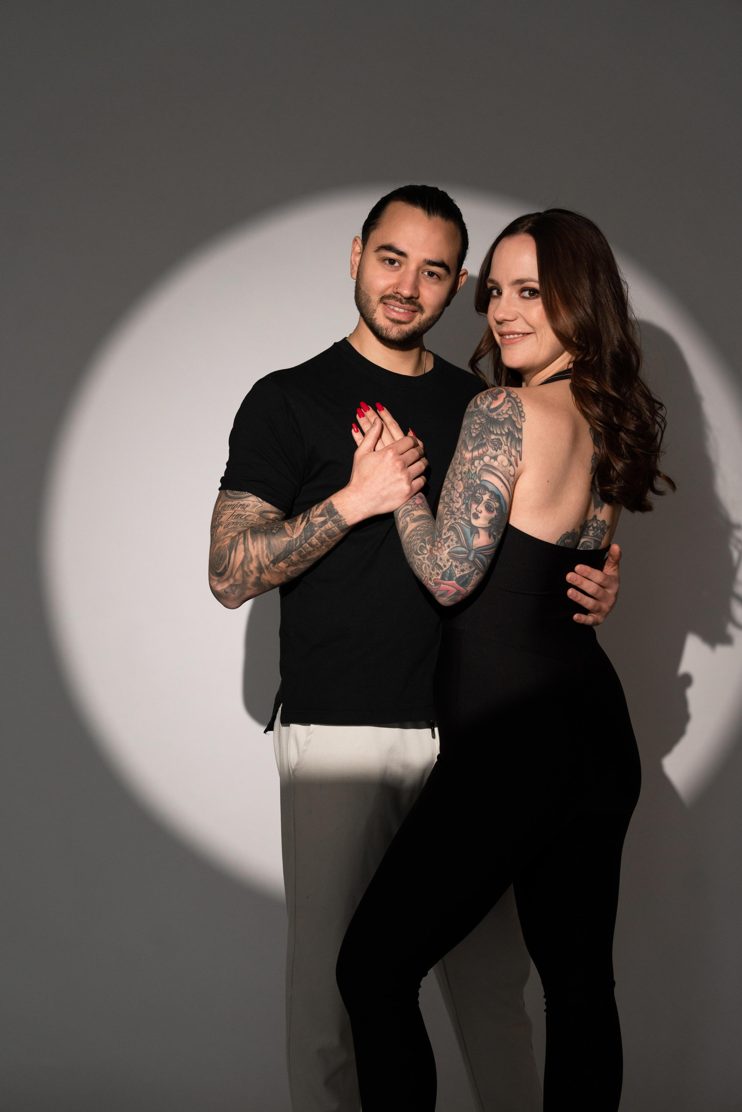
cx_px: 371
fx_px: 2008
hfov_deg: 20.9
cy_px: 556
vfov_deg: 31.0
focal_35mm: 65
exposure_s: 1/200
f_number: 3.5
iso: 800
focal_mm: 65
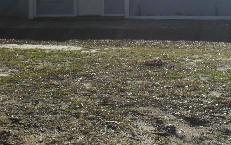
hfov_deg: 26.4
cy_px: -30
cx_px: 146
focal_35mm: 78
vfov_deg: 16.1
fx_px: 491
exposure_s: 1/250
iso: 100
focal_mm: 6.3
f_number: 8.4
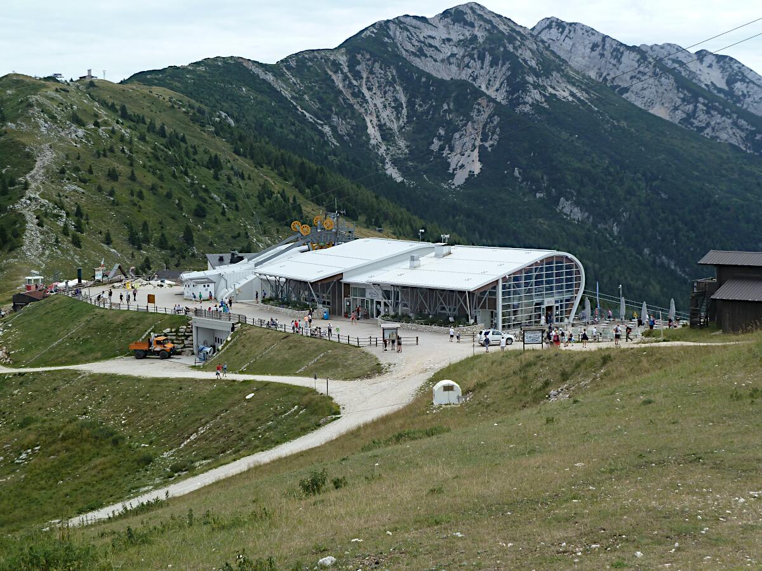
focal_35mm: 63
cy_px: 286
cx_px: 381
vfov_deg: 23.3
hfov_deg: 30.7
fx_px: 1387
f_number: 4.5
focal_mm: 10.3
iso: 80
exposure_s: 1/400
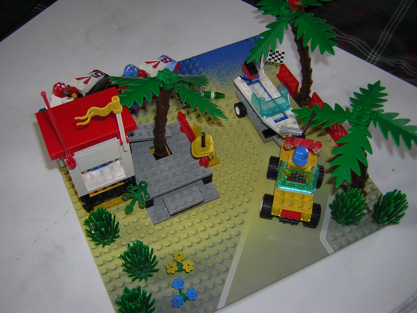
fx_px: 434
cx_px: 208
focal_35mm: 36
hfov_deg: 51.4
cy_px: 156
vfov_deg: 39.7
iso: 50
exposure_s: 1/60.1
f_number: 2.6
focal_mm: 4.7
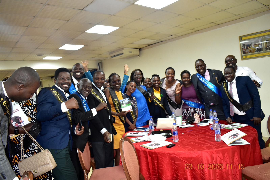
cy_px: 90
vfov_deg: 47.9
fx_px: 203
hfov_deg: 67.4
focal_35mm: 27
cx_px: 135
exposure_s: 1/200
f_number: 4.5
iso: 2000
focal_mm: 18
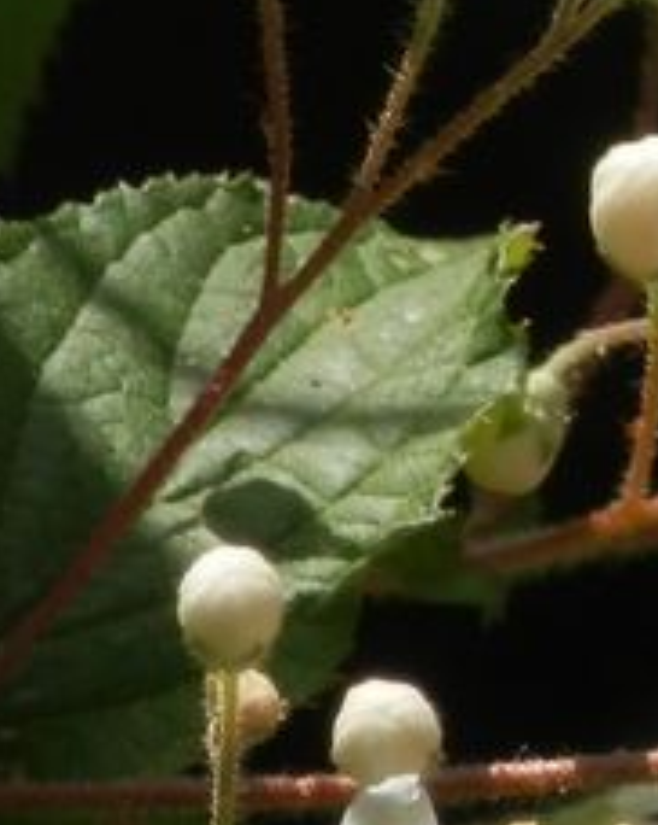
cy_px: 177
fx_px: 15454
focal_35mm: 634
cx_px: 33
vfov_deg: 3.1
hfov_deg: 2.4
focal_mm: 33.2
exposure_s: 1/320
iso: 80
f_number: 5.8
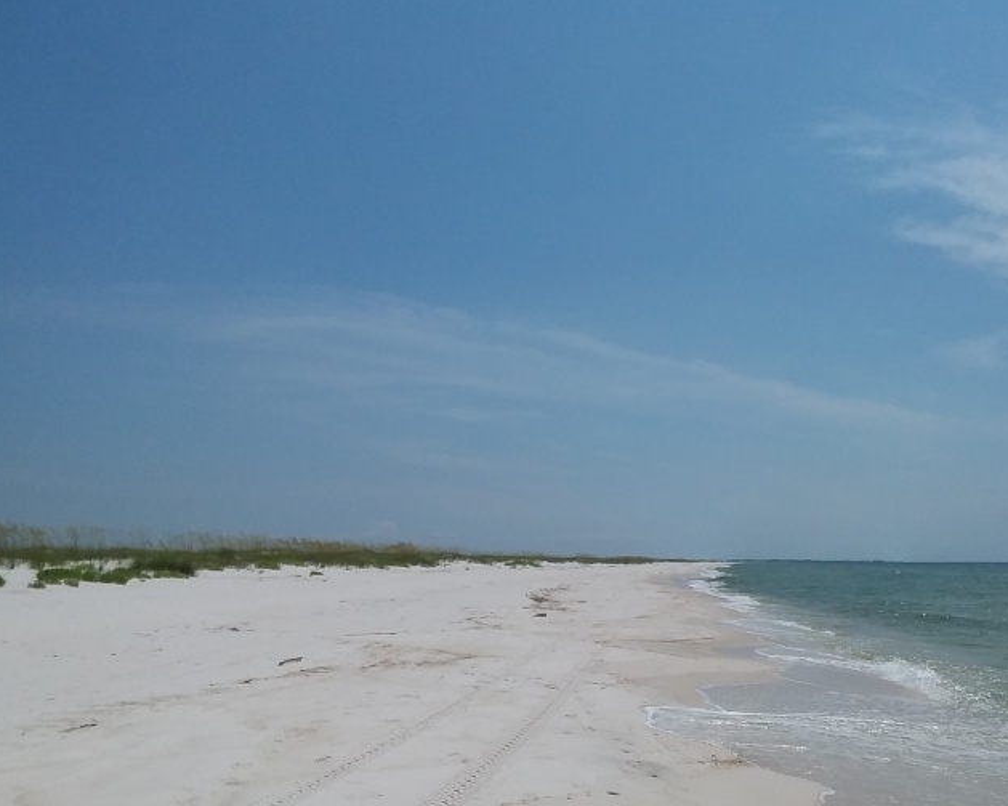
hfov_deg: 50.0
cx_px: 606
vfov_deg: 41.1
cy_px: 441
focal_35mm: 36
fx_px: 1074
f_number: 1.9
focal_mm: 2.47
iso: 40
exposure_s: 1/6593
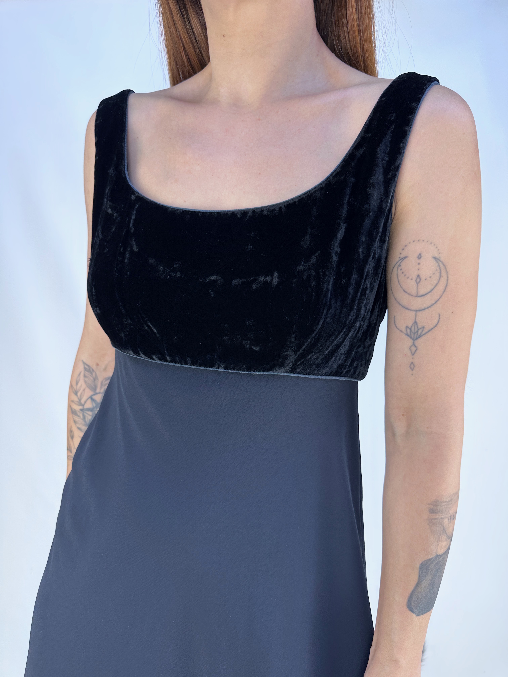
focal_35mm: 24
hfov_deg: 56.8
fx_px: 470
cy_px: 338
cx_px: 254
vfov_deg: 71.6
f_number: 1.78
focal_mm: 6.86
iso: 64
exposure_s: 1/129
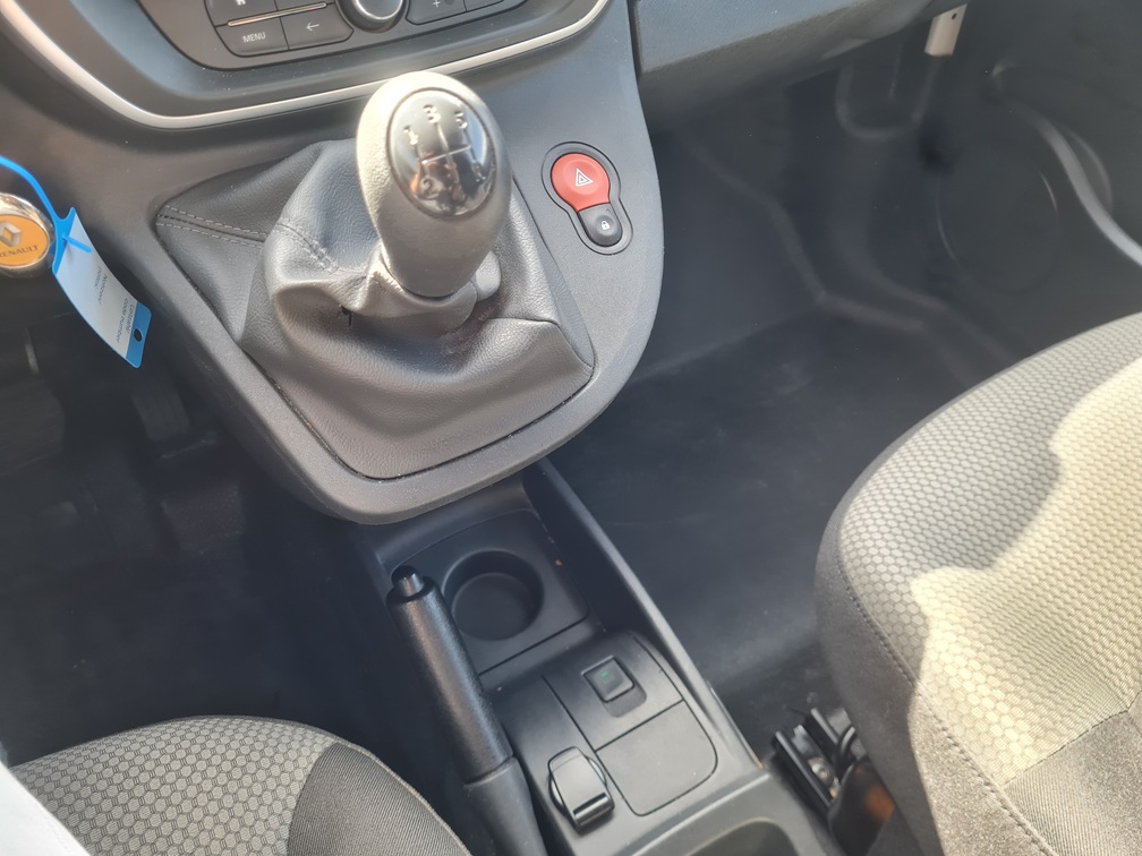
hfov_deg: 67.3
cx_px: 571
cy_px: 428
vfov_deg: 53.1
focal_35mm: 26
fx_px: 858
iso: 160
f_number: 1.8
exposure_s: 1/100
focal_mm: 5.4
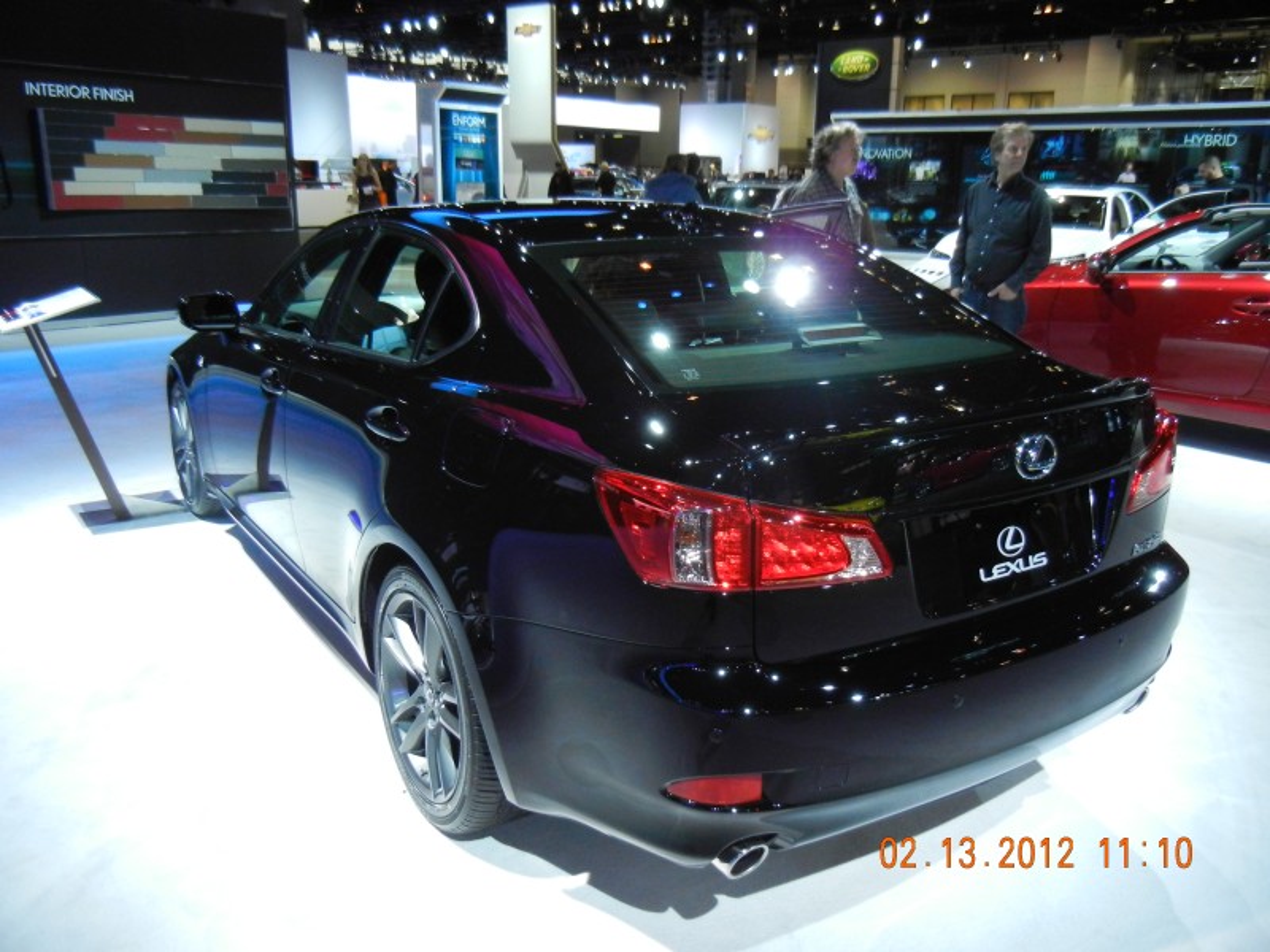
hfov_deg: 60.0
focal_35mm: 30
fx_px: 1101
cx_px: 635
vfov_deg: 46.8
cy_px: 476
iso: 640
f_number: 3.5
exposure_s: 1/194
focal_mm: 5.4
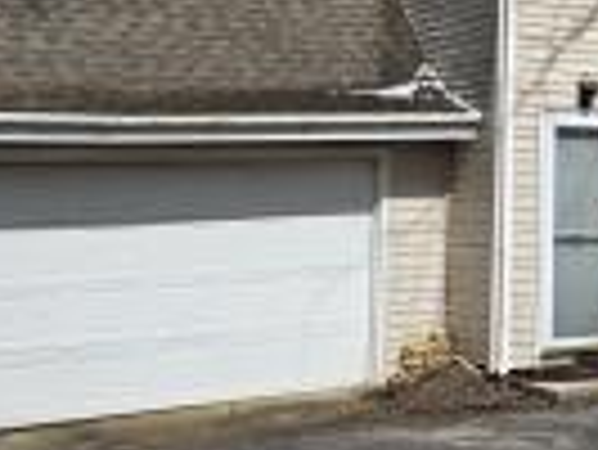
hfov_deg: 26.4
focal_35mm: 69
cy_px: -63
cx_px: 625
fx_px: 1193
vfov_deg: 20.2
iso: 25
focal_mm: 5.4
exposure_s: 1/2961
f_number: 1.8
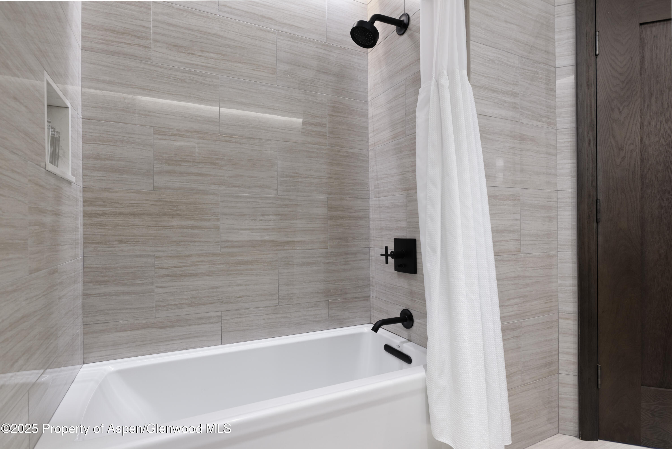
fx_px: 355
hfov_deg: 86.9
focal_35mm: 19
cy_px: 224
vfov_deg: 64.6
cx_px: 336
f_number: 7.1
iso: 500
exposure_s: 1/80
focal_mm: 19
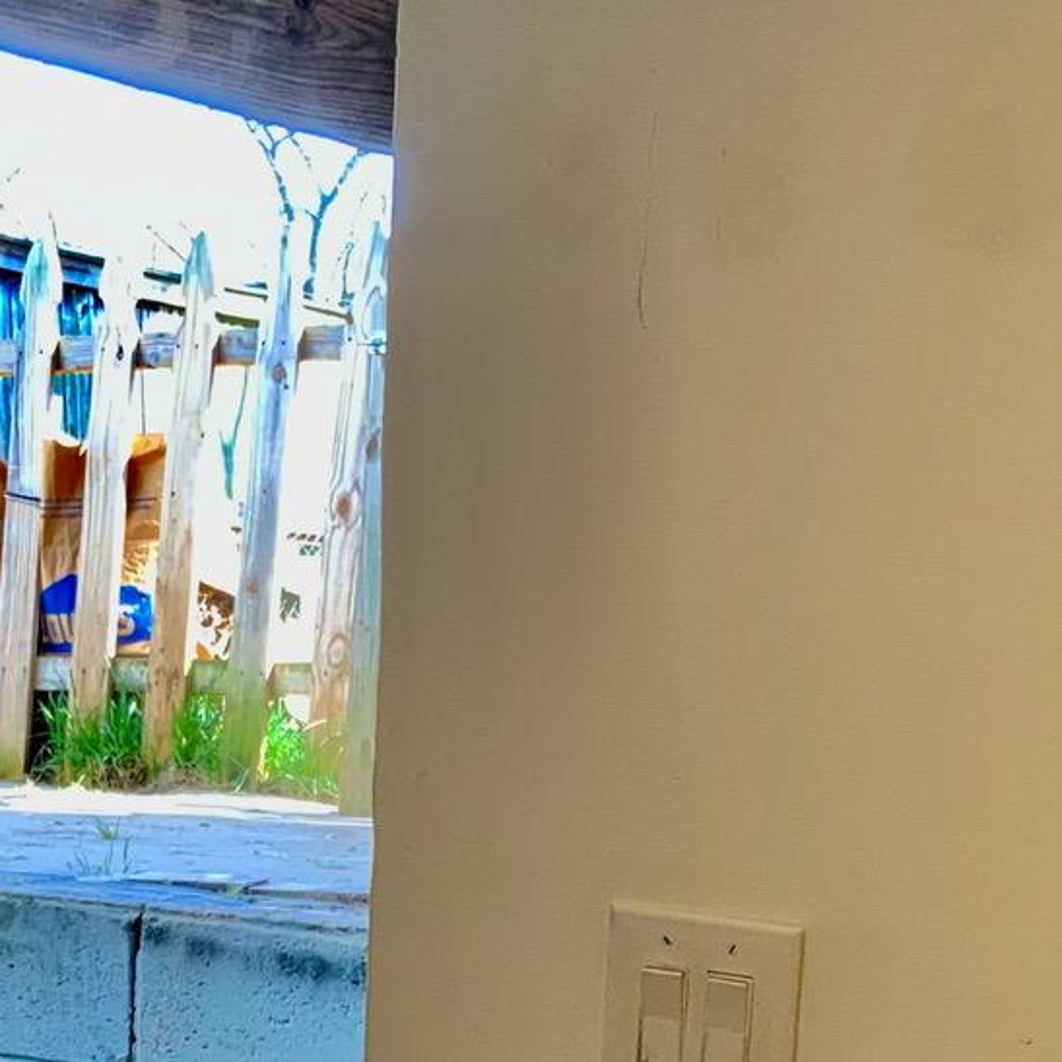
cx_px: 384
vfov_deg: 17.6
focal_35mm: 96
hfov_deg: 18.1
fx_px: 3332
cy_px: 1111
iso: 50
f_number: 1.8
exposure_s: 1/60
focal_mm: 3
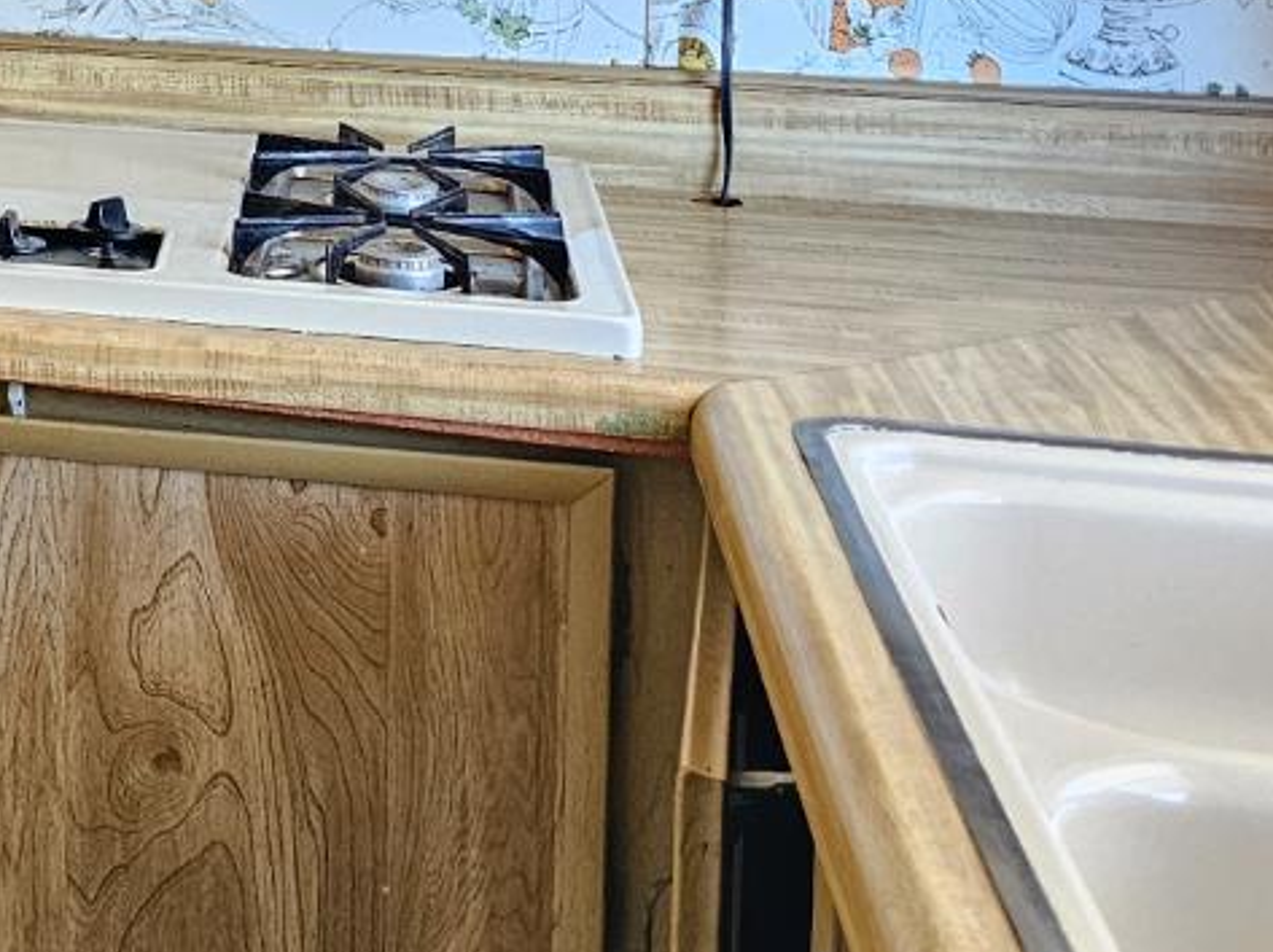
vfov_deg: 18.8
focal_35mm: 73
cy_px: -246
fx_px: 2683
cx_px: -447
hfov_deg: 23.2
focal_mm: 6.3
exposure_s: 1/120
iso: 640
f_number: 1.7
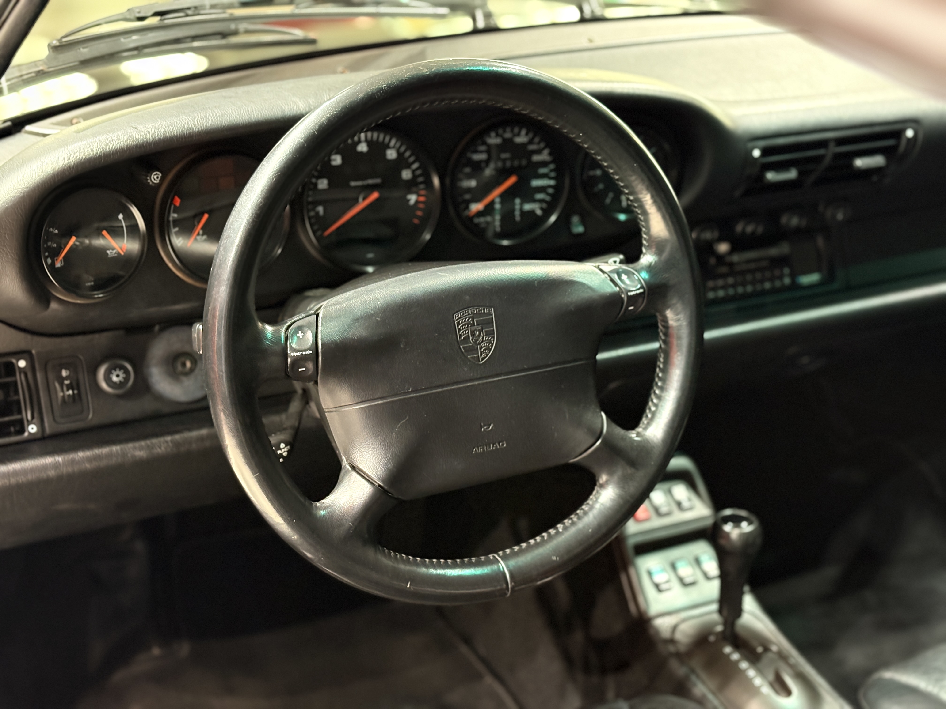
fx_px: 1421
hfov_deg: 36.8
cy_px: 354
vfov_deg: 28.0
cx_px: 473
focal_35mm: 52
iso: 320
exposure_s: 1/25
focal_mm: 5.96
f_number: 1.6
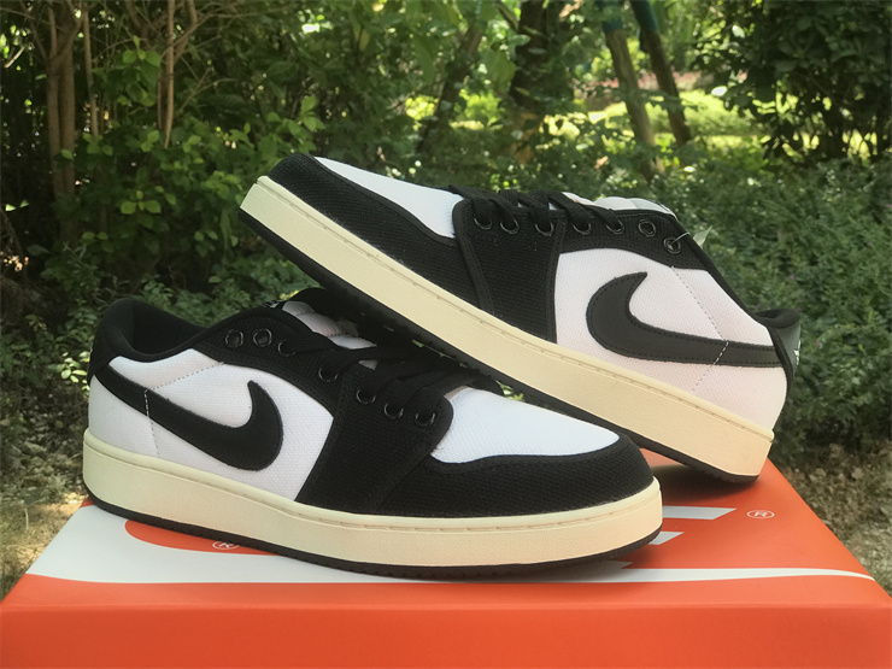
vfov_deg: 25.7
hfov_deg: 33.8
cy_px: 334
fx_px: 1469
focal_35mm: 57
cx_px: 446
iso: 20
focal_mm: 6.6
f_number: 2.8
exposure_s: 1/100
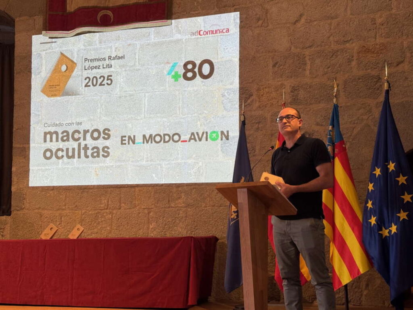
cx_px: 206
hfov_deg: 39.7
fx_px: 573
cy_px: 155
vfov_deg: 30.3
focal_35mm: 48
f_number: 1.78
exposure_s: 1/60
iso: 80
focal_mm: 6.76
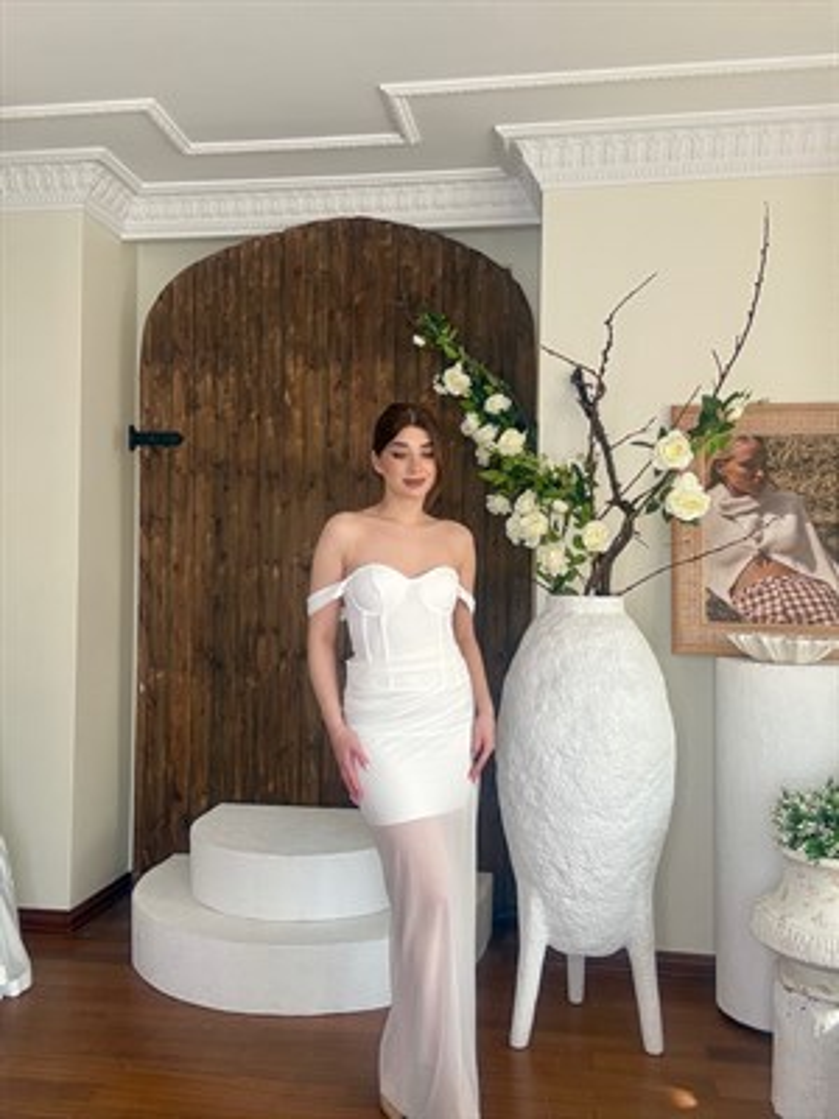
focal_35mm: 30
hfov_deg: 46.8
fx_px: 969
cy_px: 560
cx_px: 420
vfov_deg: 60.0
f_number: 1.9
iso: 25
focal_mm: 2.69
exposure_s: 1/122
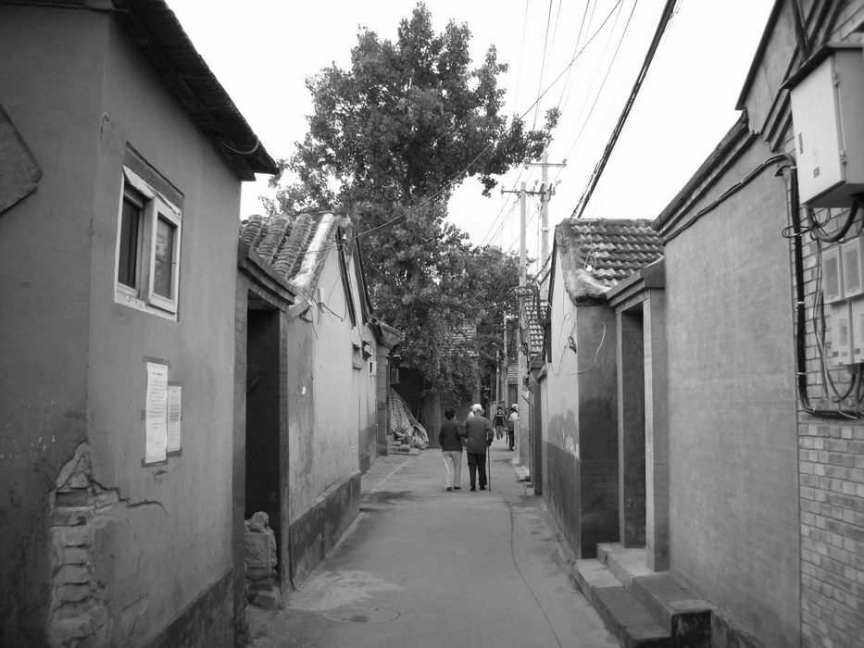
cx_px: 432
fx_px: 874
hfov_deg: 52.6
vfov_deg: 40.7
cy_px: 324
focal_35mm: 35
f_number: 3
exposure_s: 1/93.8
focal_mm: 5.8
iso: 200
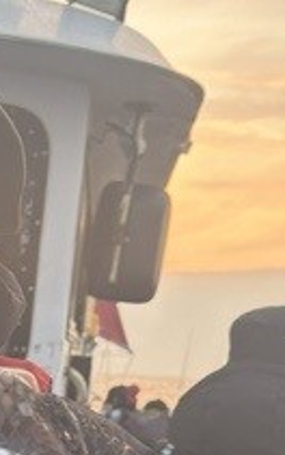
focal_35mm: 77
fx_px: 956
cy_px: 449
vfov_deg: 25.5
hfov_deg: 15.7
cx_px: -132
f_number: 1.78
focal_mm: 6.76
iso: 125
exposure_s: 1/140
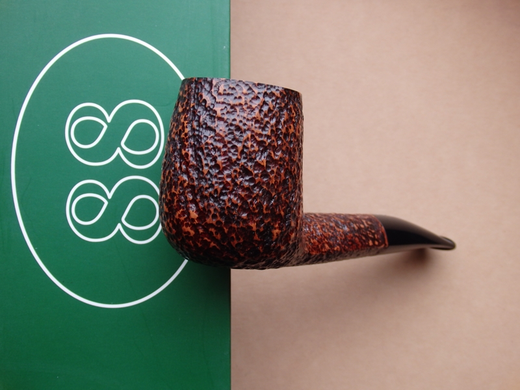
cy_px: 195
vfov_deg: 36.0
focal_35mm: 40
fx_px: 601
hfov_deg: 46.8
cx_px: 260
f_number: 3.7
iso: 125
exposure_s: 1/5
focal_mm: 7.3
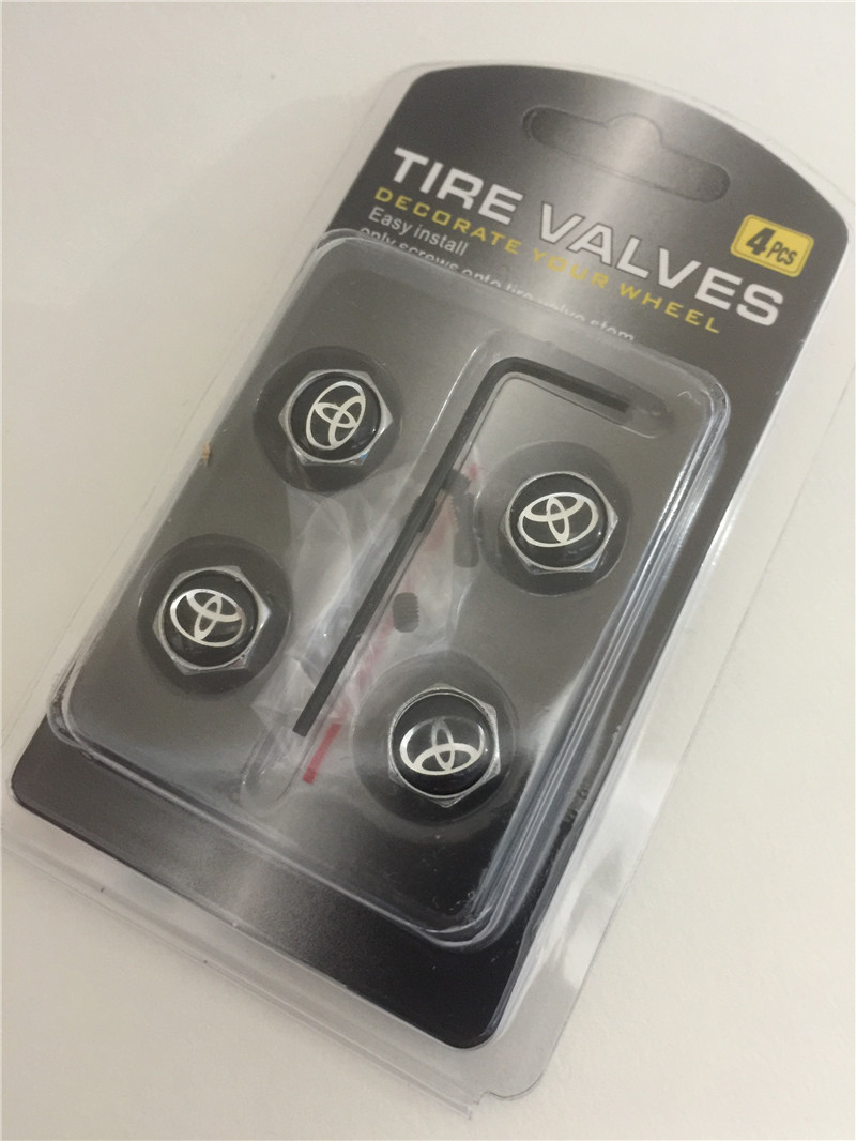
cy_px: 570
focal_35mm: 29
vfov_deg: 61.6
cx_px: 428
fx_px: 956
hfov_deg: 48.2
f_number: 2.2
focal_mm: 4.15
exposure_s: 1/8
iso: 160
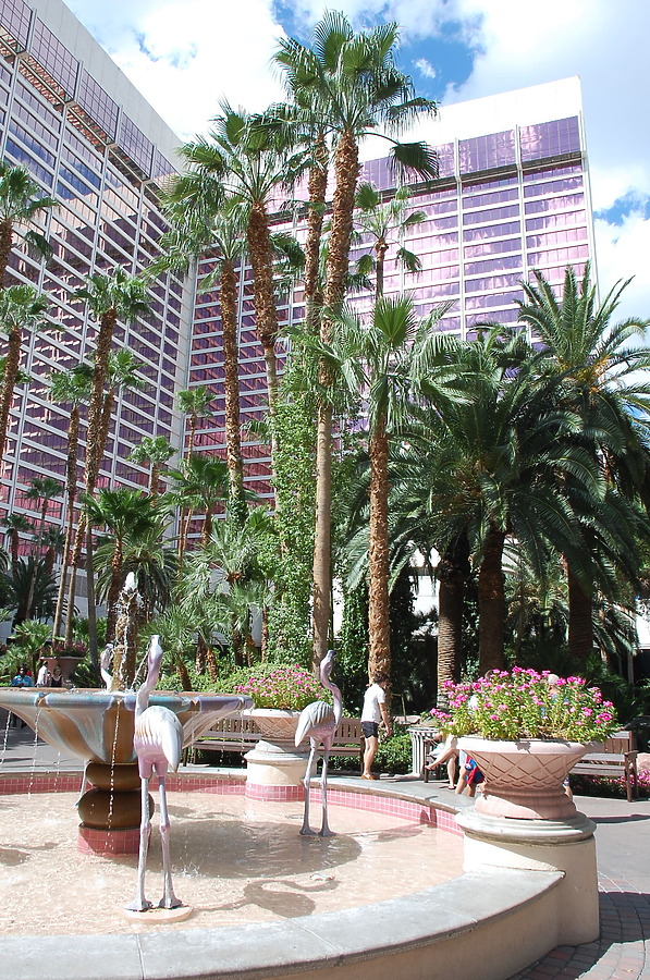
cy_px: 490
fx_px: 734
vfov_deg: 67.5
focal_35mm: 27
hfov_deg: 47.8
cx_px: 325
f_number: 10
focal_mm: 18
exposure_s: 1/250
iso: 280
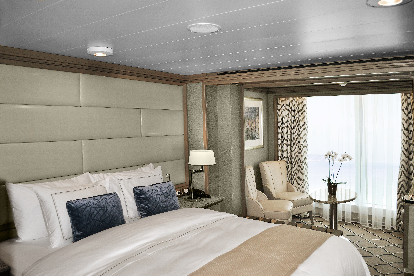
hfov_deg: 67.4
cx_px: 207
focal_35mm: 27
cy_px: 138
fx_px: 310
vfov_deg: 47.9
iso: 160
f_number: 4
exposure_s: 1/125
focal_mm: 18
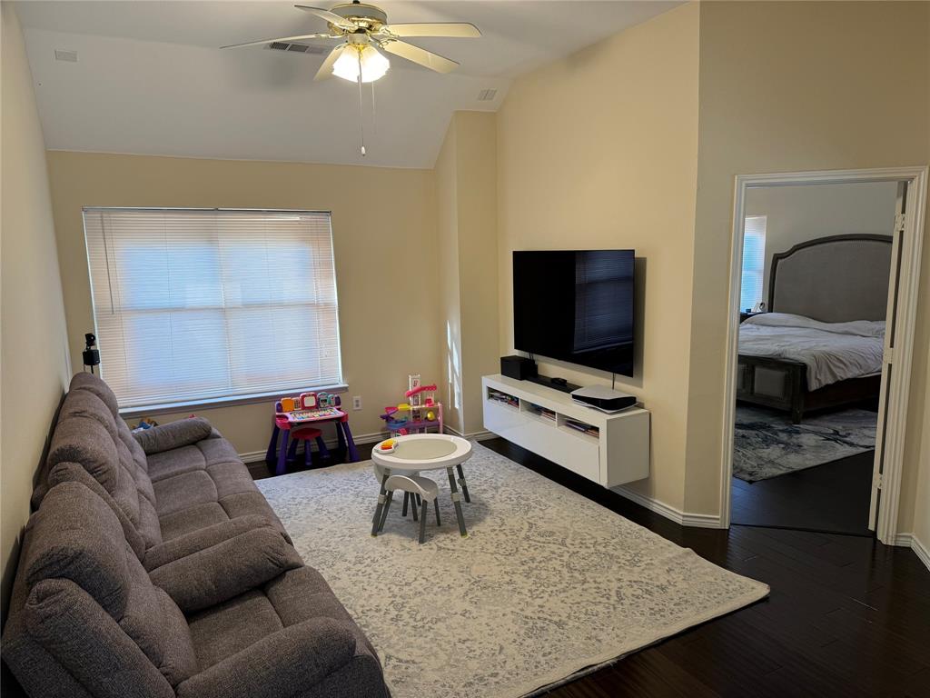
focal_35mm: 24
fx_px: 645
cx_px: 465
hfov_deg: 71.6
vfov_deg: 56.8
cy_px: 349
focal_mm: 6.76
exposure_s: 1/60
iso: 100
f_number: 1.78
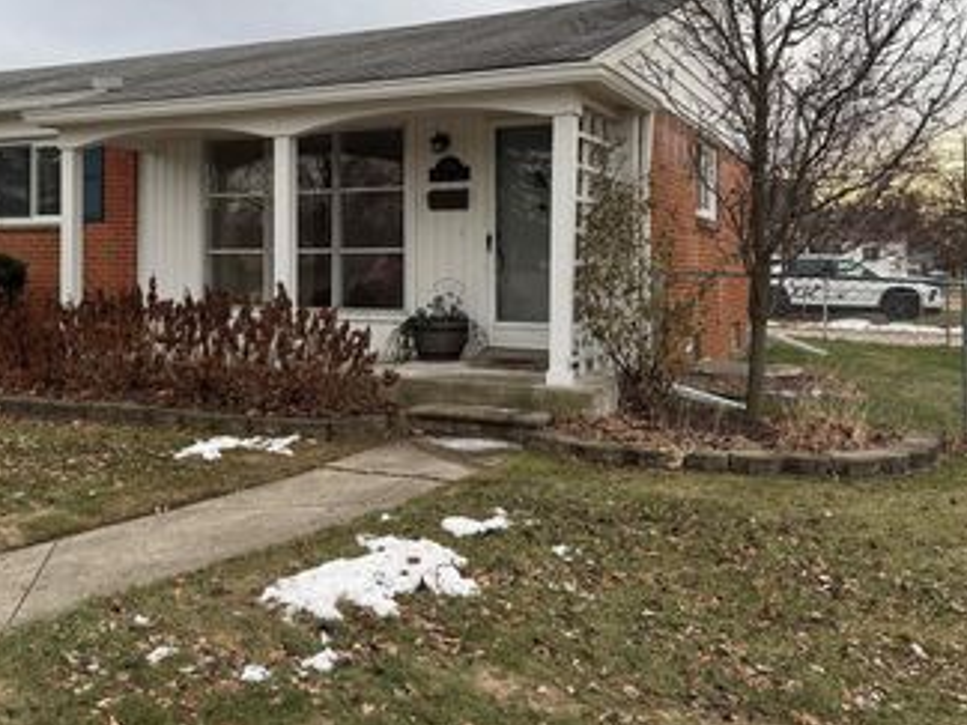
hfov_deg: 49.0
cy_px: 246
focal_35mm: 37
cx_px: 298
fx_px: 1034
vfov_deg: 38.3
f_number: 1.78
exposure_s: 1/128
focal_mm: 6.76
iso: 50
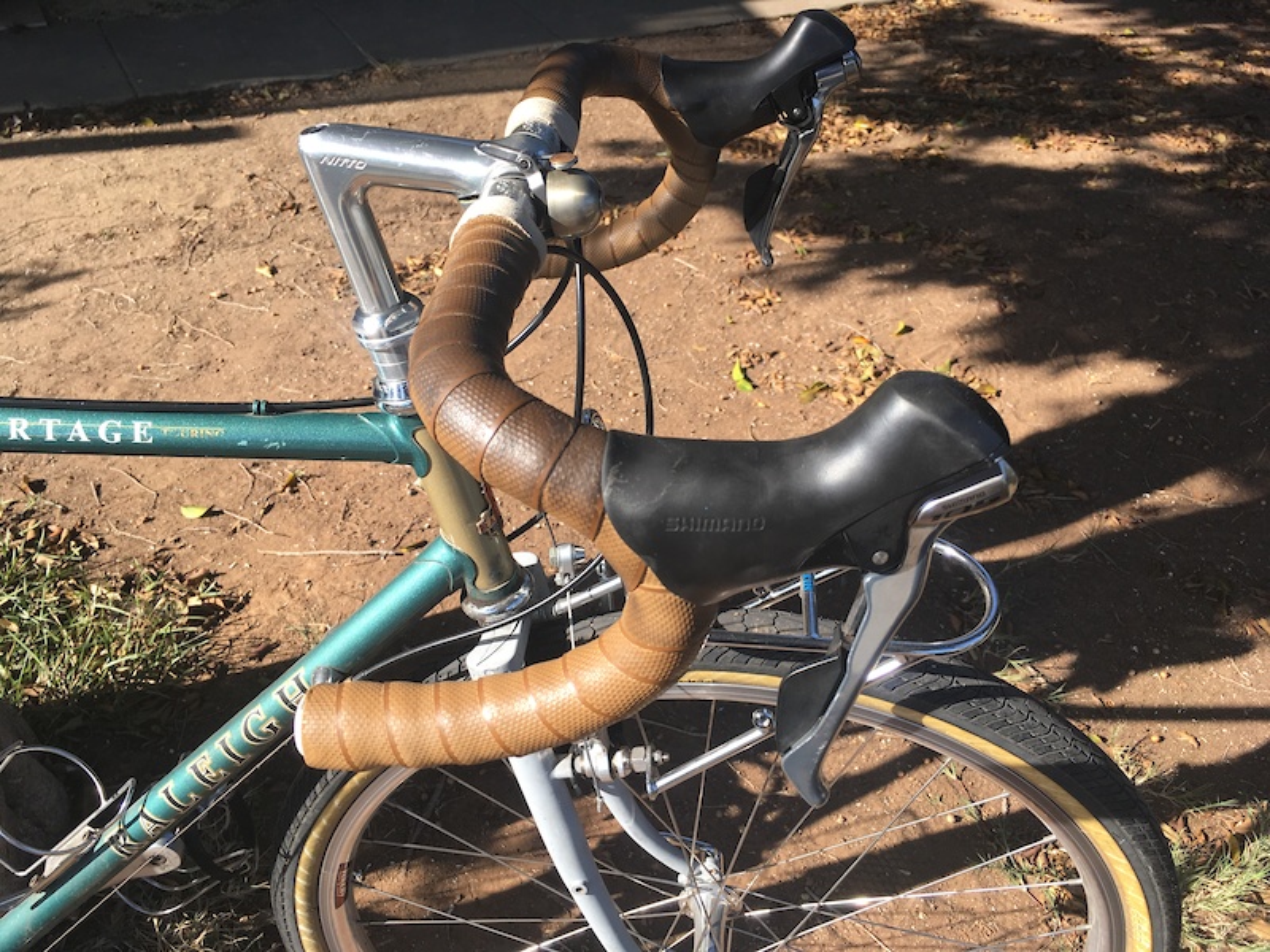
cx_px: 635
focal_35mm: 29
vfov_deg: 48.2
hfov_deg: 61.7
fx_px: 1064
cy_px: 476
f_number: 2.2
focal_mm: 4.15
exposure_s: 1/490
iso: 25
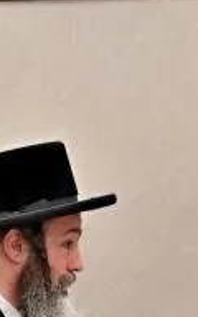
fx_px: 1407
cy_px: 199
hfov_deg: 8.0
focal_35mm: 163
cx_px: 104
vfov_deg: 12.8
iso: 1000
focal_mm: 30
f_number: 4
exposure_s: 1/400
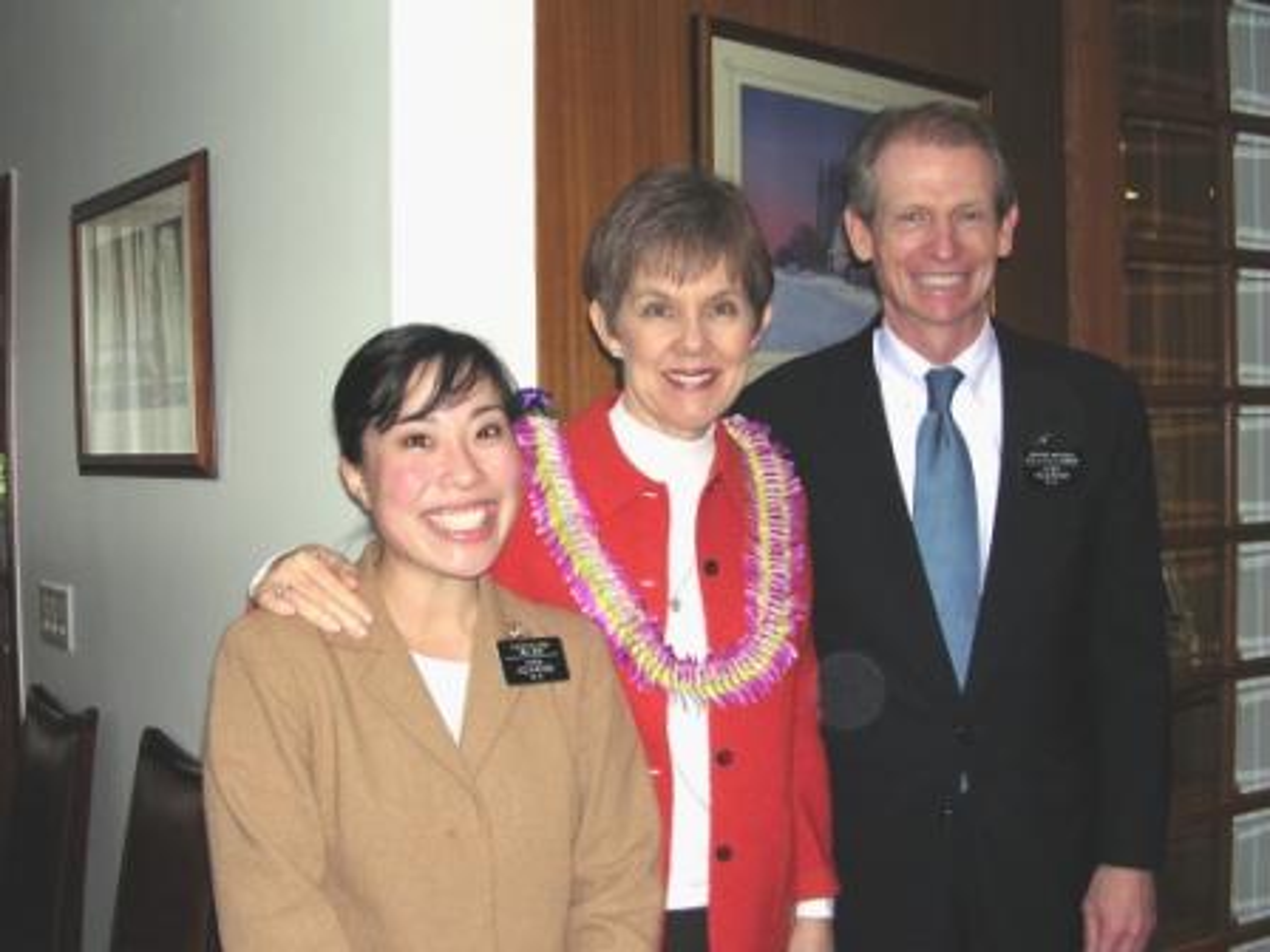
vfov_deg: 37.7
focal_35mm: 38
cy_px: 476
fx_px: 1394
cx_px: 635
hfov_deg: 49.0
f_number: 2.8
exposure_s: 1/60.1
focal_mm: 5.8
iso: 100
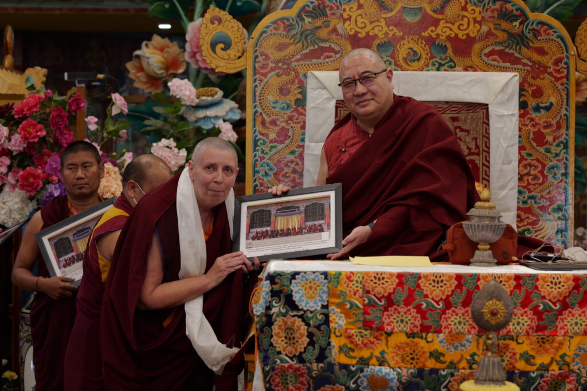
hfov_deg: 23.9
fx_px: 1386
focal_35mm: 85
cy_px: 196
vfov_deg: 16.1
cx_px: 294
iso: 3200
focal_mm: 85
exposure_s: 1/160
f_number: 4
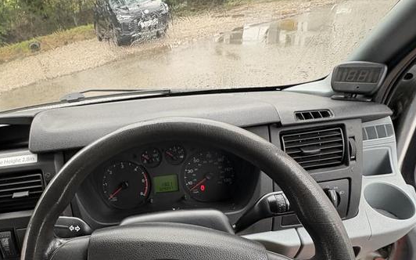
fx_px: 283
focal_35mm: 25
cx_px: 122
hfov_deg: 69.4
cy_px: 186
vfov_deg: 47.9
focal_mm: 2.22
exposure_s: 1/76
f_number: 2.2
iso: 200
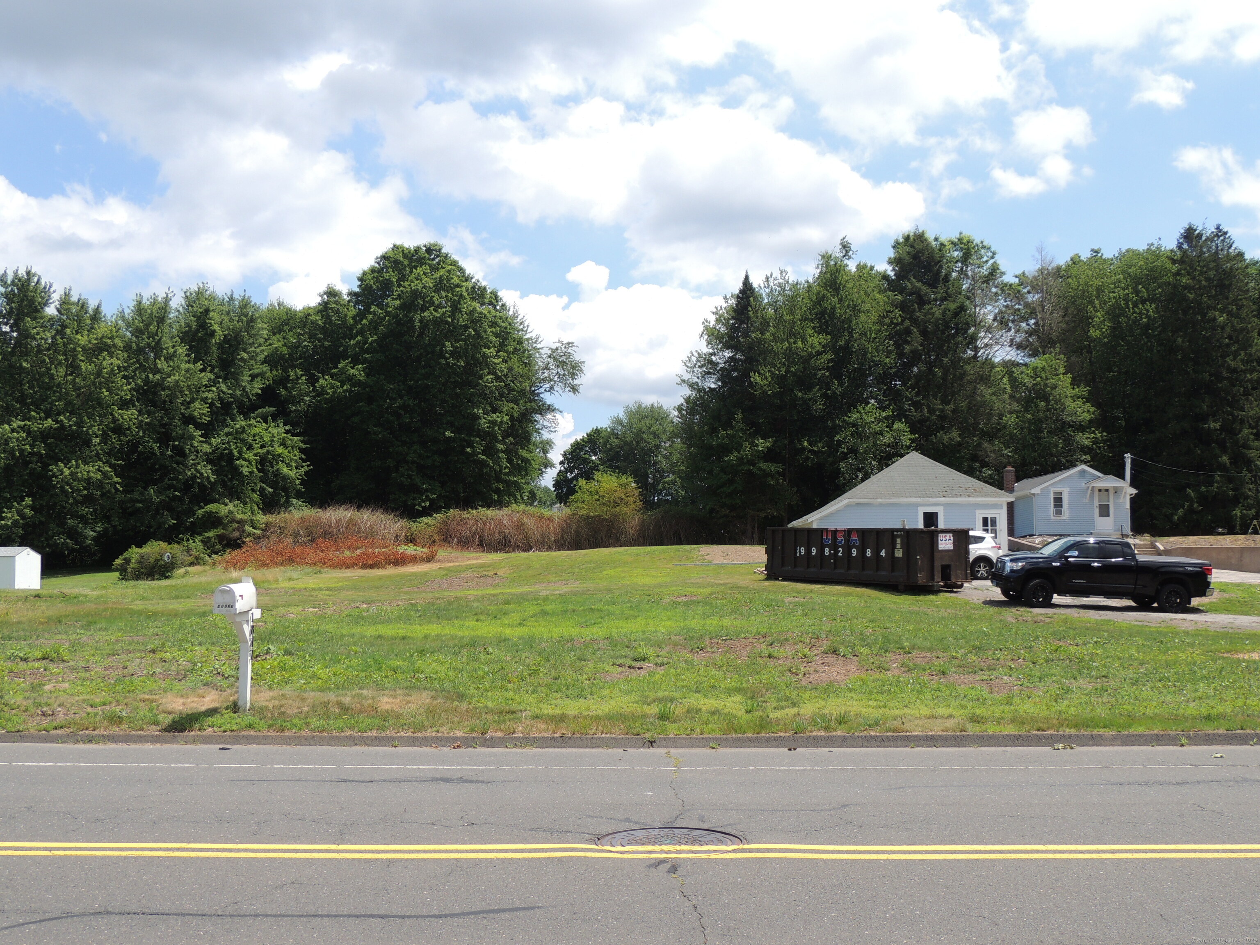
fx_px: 1274
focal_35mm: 35
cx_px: 630
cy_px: 472
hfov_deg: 52.6
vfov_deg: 40.7
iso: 100
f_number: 3.3
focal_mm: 6.2
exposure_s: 1/1000
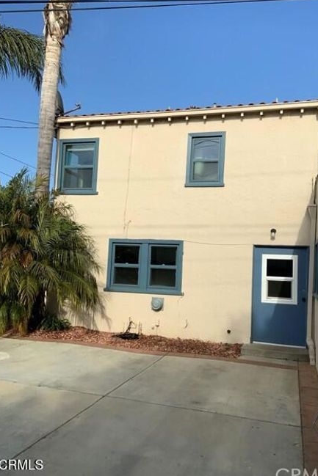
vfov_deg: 60.3
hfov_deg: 42.3
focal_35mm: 31
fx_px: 410
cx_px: 177
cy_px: 242
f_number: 1.8
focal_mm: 3
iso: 20
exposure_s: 1/2801
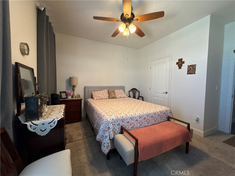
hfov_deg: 102.1
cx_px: 118
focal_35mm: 14
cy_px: 88
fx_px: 95
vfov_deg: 85.7
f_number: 2.2
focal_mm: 2.22
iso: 400
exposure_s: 1/120
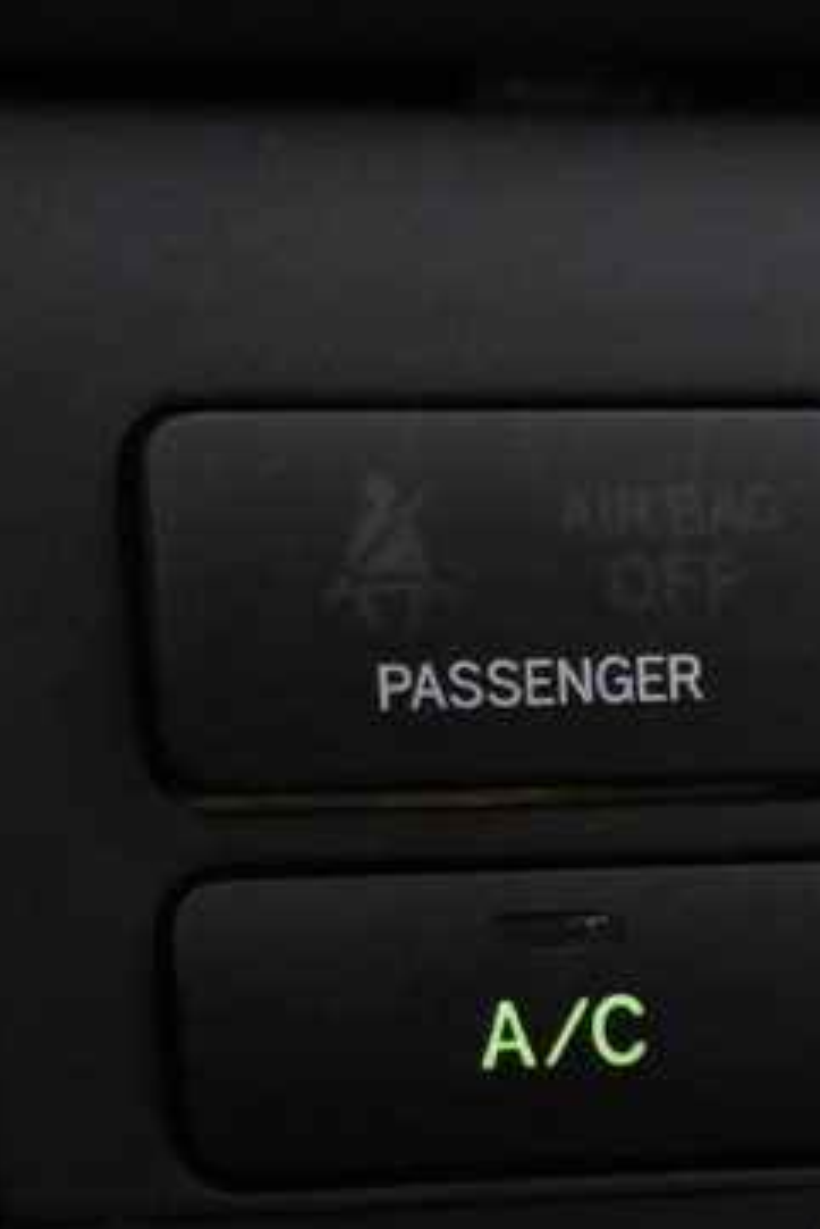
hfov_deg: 8.5
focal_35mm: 151
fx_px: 5166
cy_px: 1202
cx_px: 1708
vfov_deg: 13.4
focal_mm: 22.5
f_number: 4
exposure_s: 1/40
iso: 5600
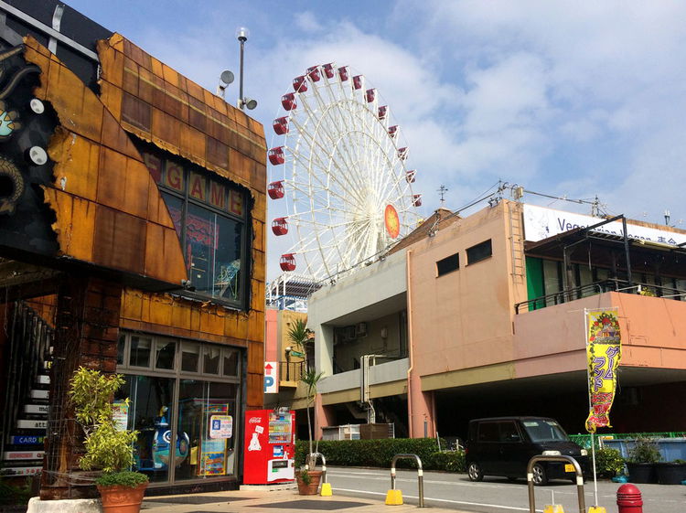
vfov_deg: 48.2
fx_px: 574
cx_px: 343
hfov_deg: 61.7
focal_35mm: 29
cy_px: 256
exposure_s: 1/3425
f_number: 2.2
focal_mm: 4.15
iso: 32
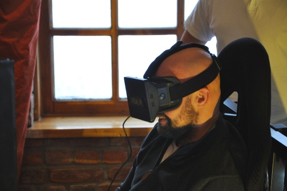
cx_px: 144
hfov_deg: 18.2
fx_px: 896
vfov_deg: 12.2
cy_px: 96
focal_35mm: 112
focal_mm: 75
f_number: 5.3
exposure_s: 1/50
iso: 800
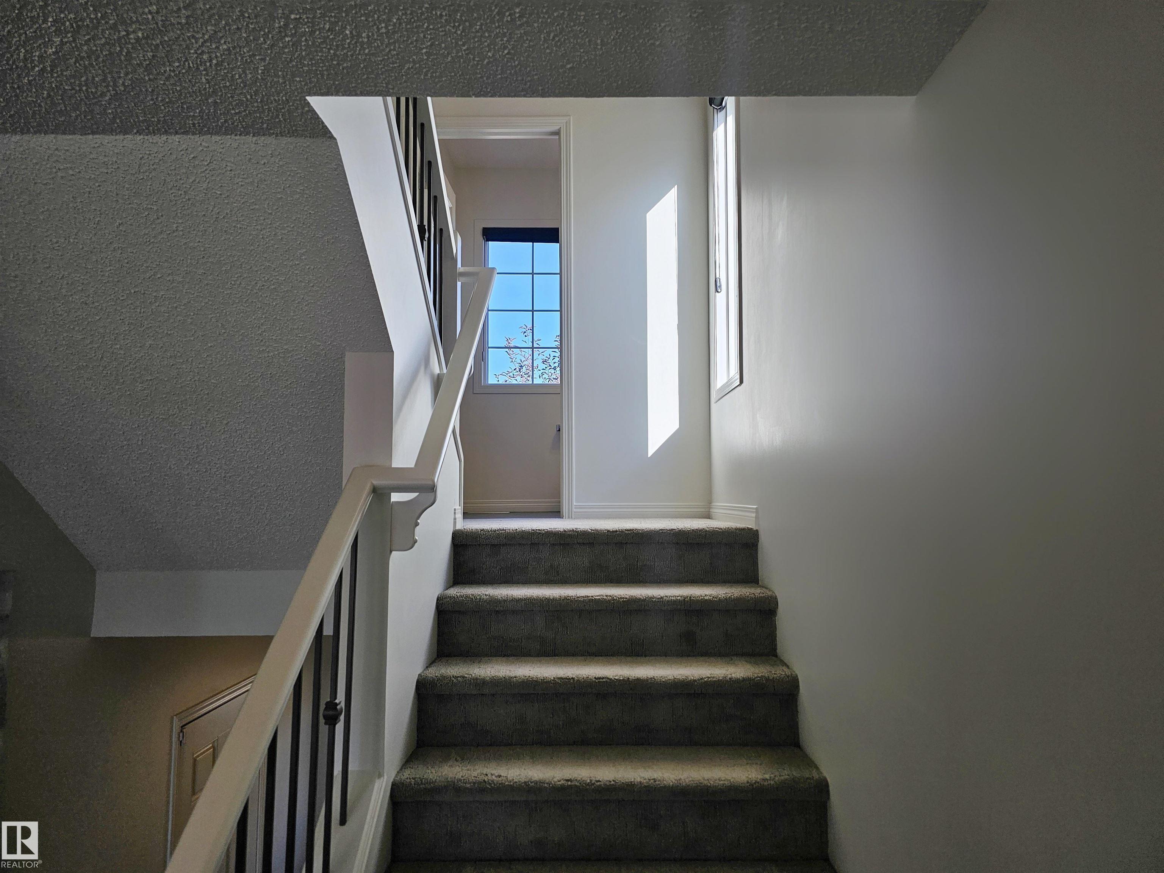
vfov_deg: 58.9
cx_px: 582
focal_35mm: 23
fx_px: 773
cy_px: 436
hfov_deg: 73.9
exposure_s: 1/241
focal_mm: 6.3
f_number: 1.7
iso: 16
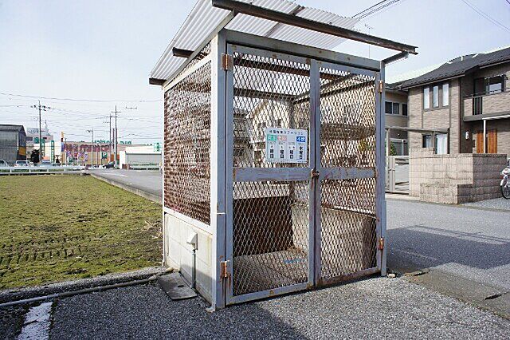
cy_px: 170
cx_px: 255
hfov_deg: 73.8
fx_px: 340
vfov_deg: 53.1
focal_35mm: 24
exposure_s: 1/160
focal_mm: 16
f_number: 11
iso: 200
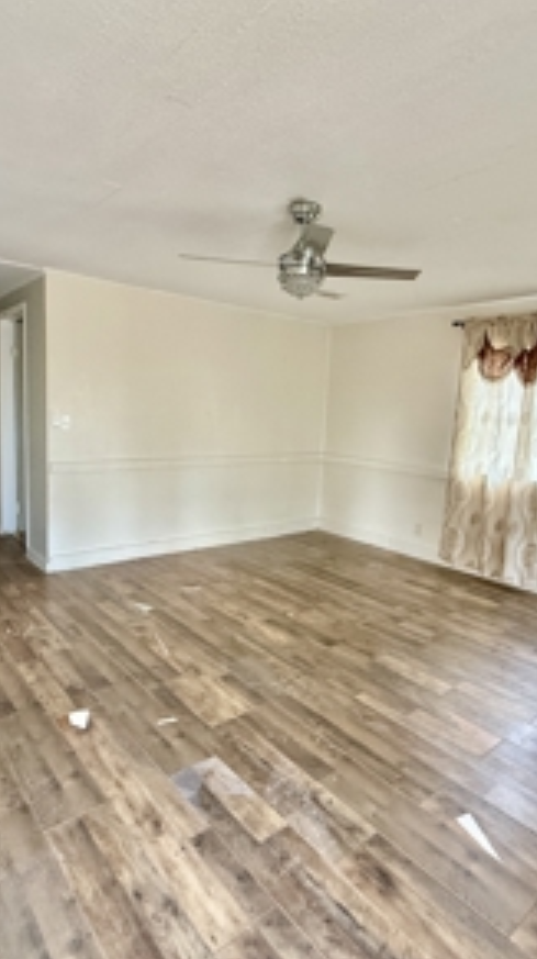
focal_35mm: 21
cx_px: 287
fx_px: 533
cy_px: 478
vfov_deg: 83.9
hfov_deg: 53.4
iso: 400
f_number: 2.2
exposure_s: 1/60
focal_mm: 2.22
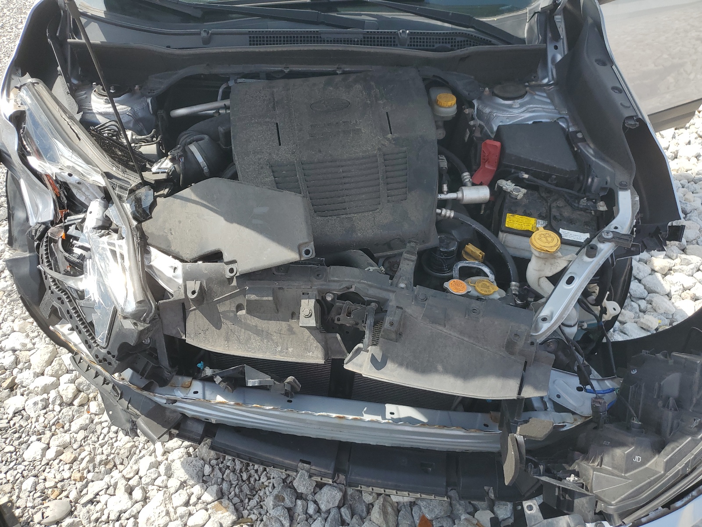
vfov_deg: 53.1
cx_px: 351
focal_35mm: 26
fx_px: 527
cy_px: 264
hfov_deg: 67.3
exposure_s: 1/1429
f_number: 1.5
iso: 50
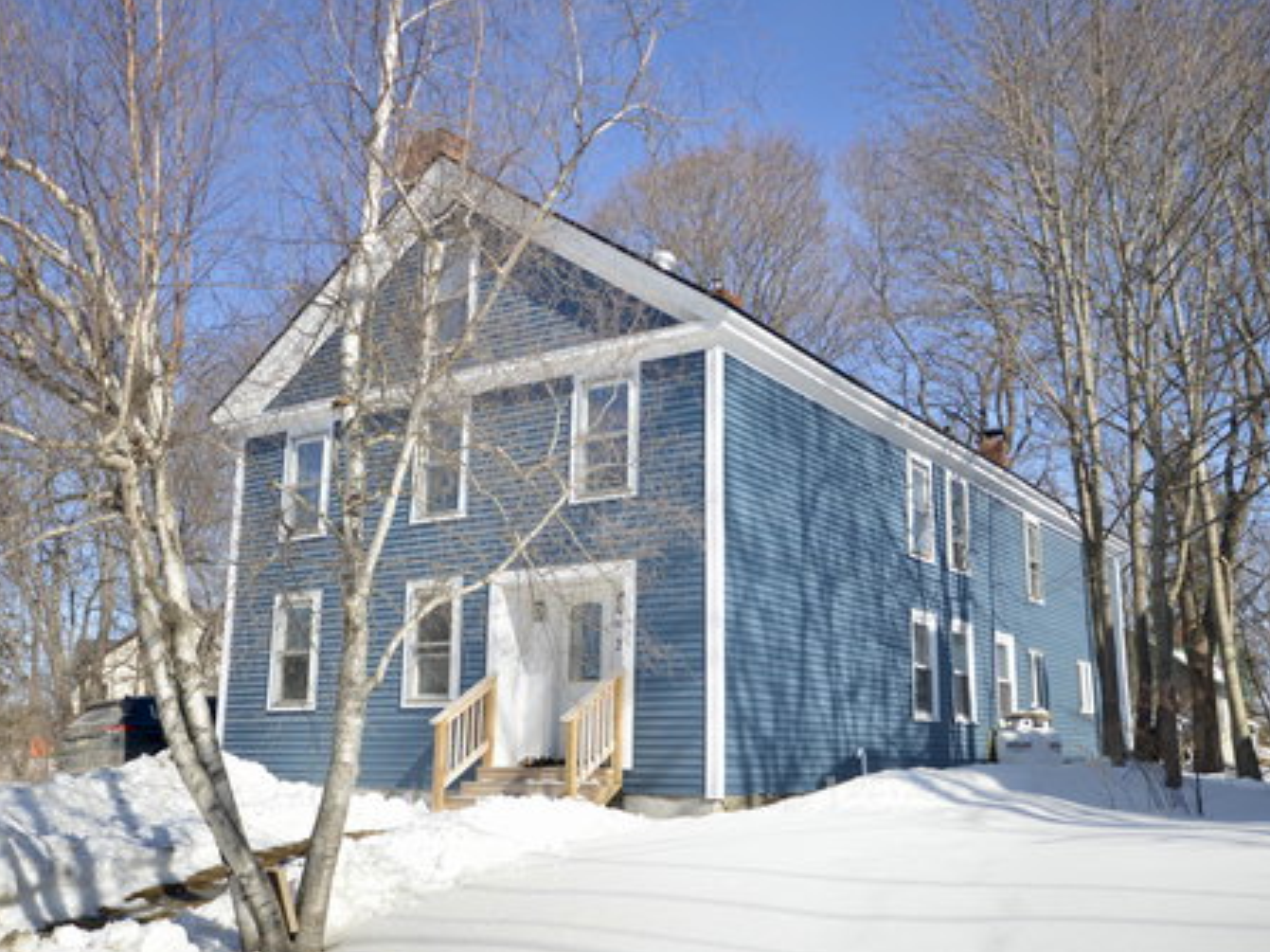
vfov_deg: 42.9
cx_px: 668
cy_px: 477
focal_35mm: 33
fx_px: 1210
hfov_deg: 55.3
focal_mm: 20
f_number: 7.1
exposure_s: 1/250
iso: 100
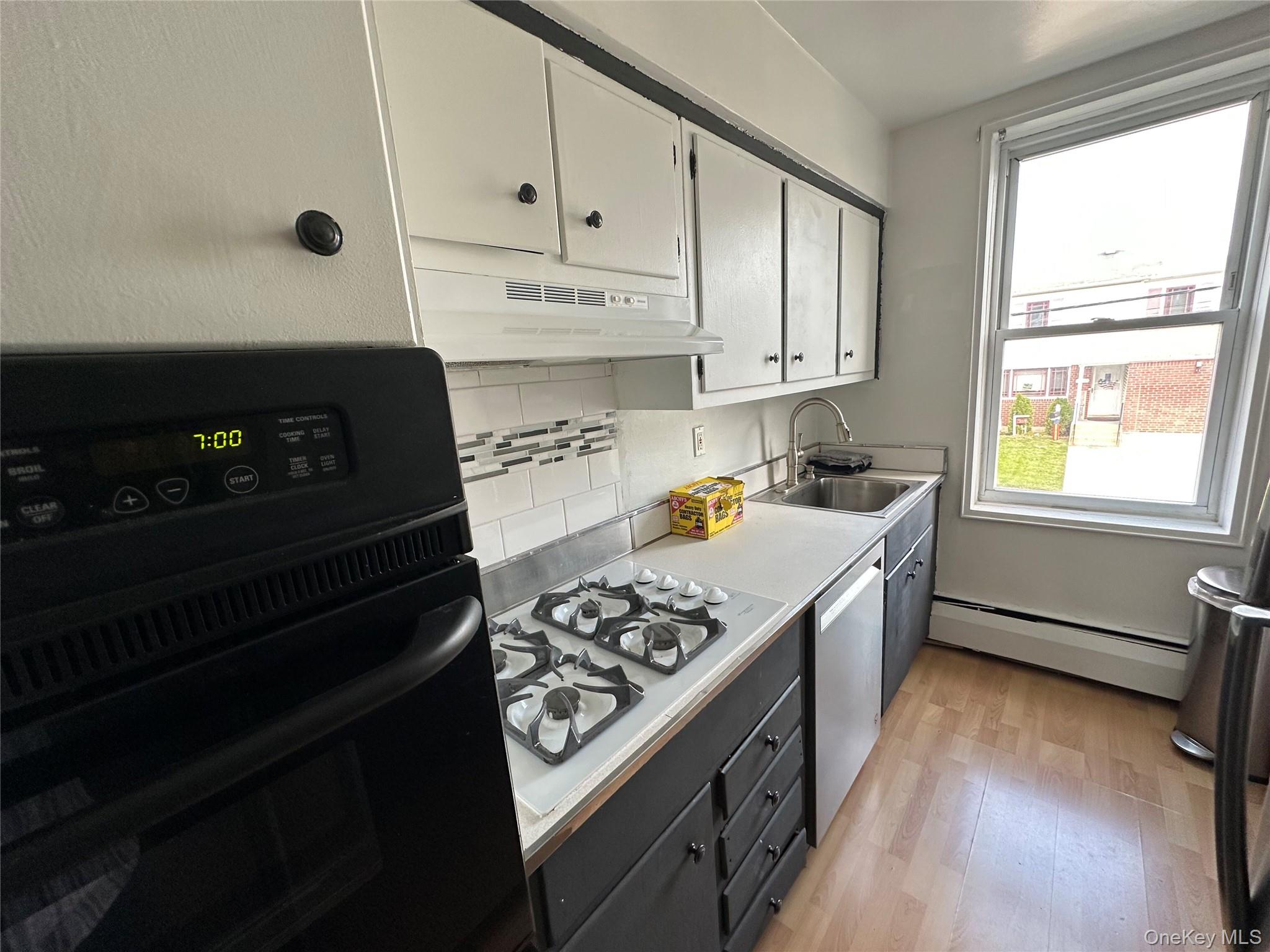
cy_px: 476
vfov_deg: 85.7
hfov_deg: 102.1
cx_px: 635
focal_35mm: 14
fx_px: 514
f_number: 2.2
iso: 125
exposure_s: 1/99
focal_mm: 2.22
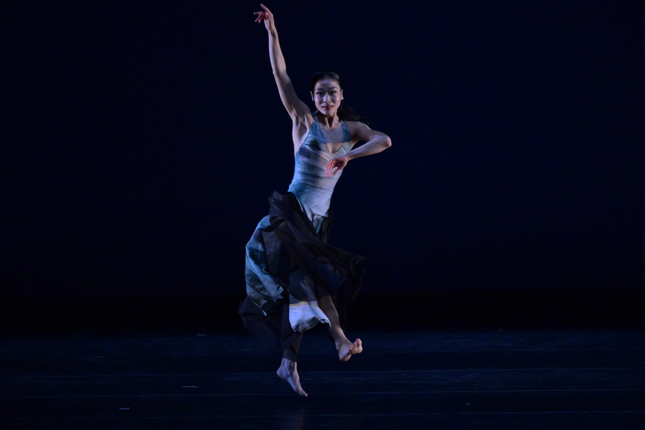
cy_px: 215
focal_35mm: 390
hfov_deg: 5.3
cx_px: 322
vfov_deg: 3.5
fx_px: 6987
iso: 5000
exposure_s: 1/400
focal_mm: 390
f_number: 4
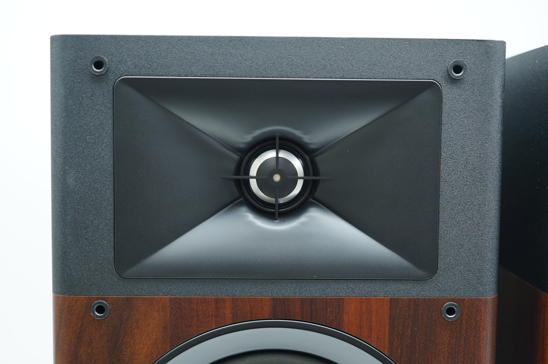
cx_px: 274
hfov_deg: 43.6
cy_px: 182
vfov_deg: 29.8
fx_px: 684
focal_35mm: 45
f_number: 3.2
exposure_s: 1/60
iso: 200
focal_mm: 30
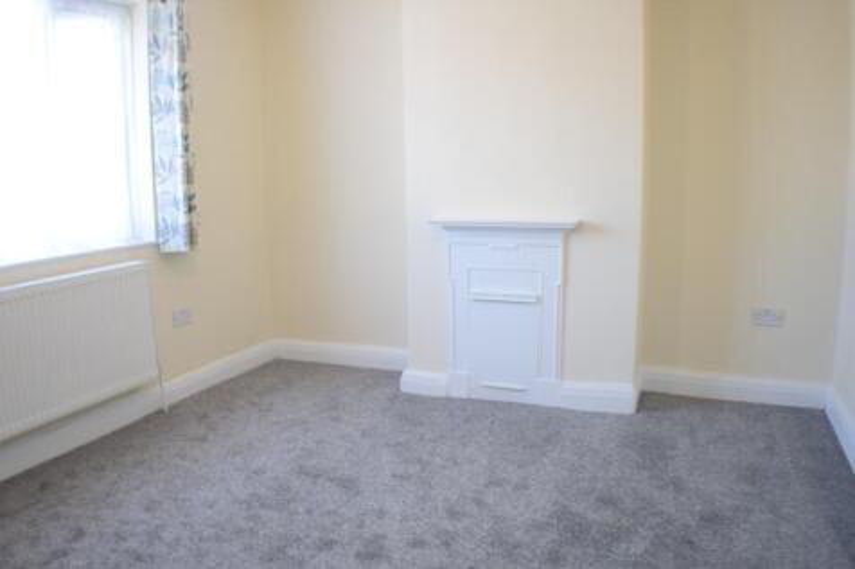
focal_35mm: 27
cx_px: 428
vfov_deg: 47.9
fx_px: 641
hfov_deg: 67.4
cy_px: 284
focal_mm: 18
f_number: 4
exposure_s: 1/60
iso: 500
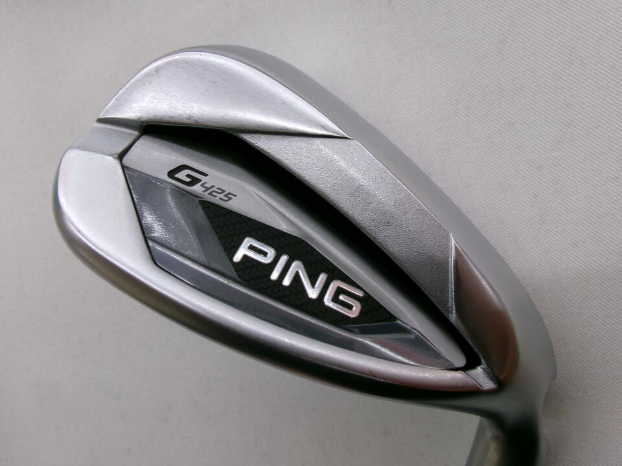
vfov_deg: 49.7
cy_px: 233
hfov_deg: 63.4
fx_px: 503
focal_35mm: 28
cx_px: 311
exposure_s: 1/34
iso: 122
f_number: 3.9
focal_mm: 5.1
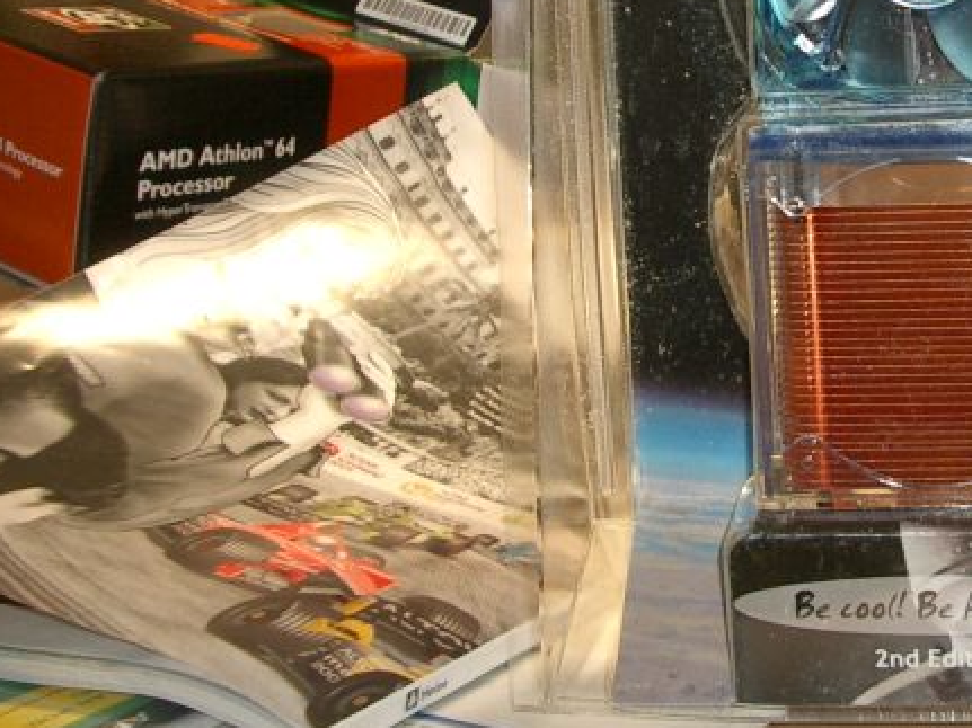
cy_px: 183
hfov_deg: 29.0
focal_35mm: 65
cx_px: 821
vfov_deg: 22.4
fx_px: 1825
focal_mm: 5.8
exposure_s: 1/40
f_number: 2.6
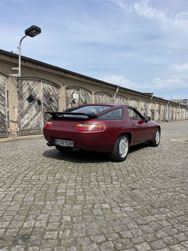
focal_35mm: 26
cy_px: 126
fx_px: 188
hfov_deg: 53.1
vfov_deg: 67.3
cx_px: 94
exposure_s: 1/3731
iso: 32
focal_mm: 4.2
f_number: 1.6
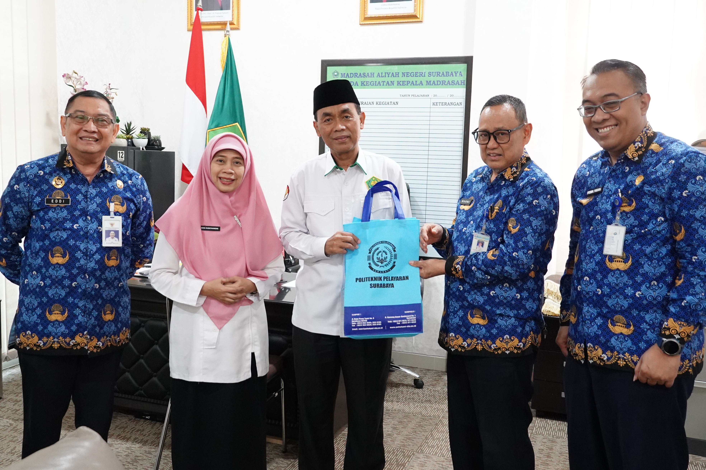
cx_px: 353
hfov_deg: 53.1
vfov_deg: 36.9
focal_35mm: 36
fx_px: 706
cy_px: 235
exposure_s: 1/80
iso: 4000
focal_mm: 24
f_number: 4
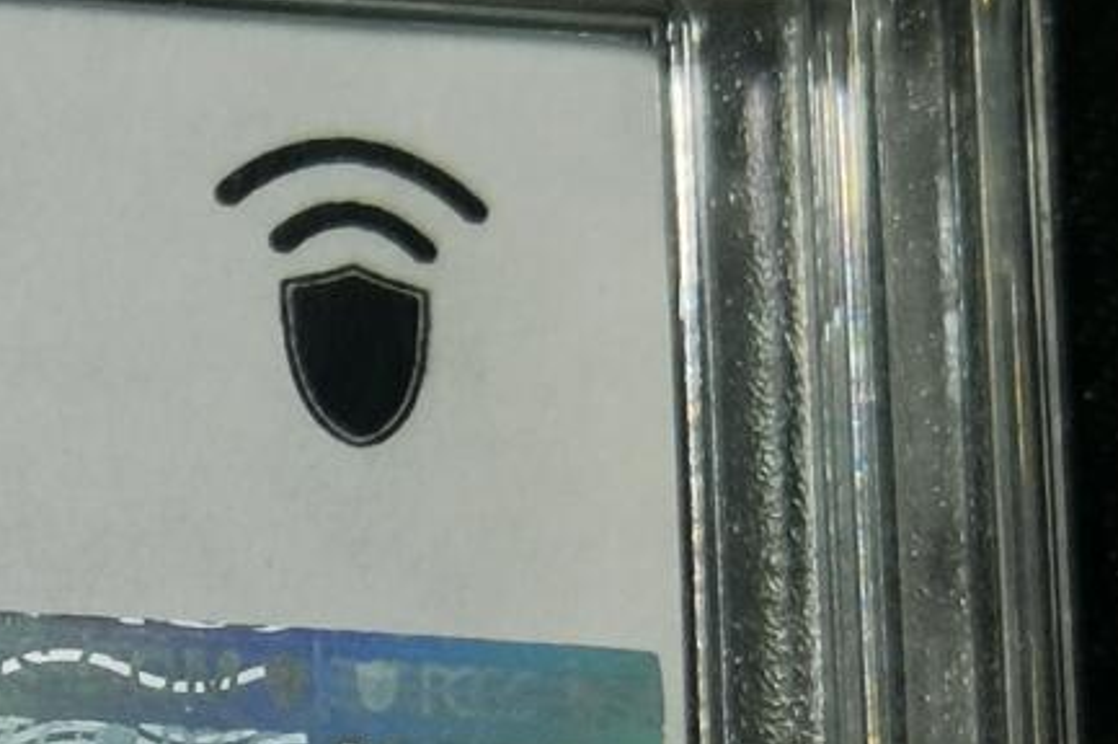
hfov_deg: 8.1
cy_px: 1405
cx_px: -323
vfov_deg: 5.4
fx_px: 7789
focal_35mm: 251
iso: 50
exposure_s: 1/100
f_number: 1.9
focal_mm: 6.67
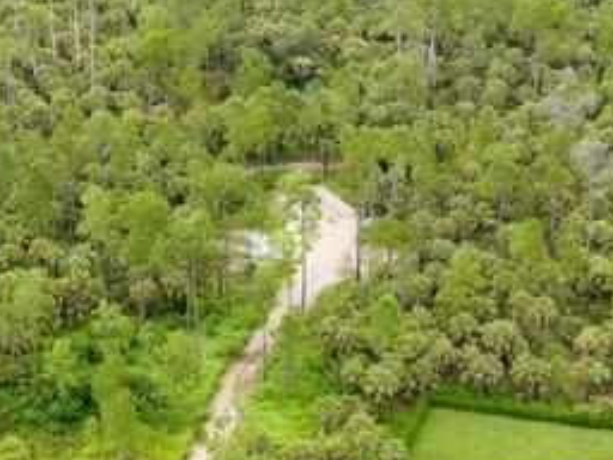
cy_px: 297
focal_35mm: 96
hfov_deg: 20.4
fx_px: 1700
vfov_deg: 15.4
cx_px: 244
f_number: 2.8
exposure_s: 1/120
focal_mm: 4.5
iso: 100
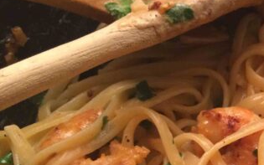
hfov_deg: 25.0
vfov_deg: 17.0
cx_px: 308
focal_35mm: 75
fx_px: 540
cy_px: 163
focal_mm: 4.15
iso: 200
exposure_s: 1/33
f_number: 2.2
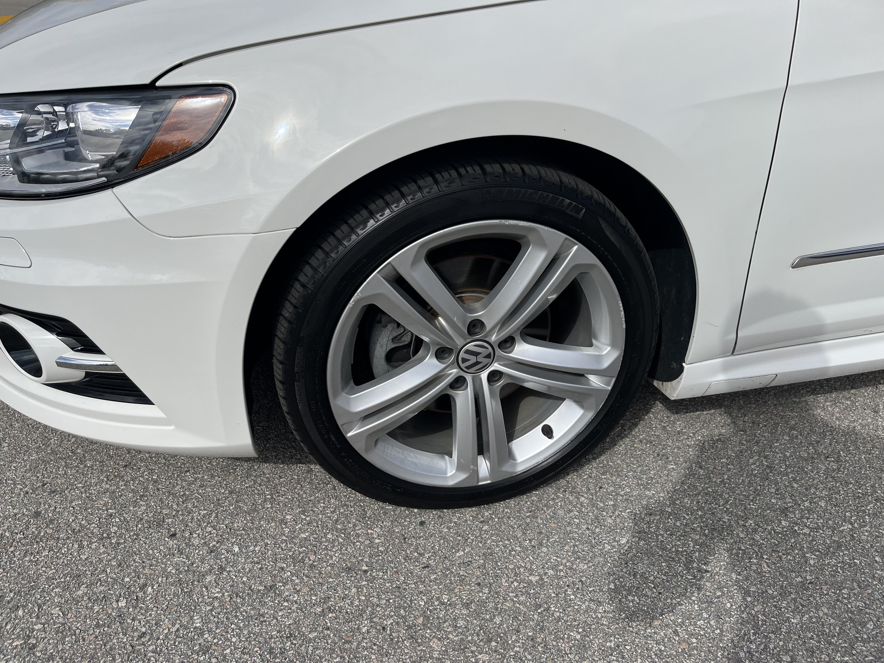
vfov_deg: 53.1
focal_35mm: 26
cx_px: 442
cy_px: 332
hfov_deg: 67.3
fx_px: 664
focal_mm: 5.1
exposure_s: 1/6494
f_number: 1.6
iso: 50
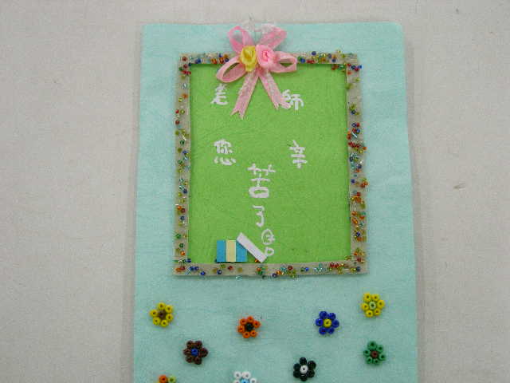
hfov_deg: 45.8
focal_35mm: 41
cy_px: 192
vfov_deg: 35.1
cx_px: 255
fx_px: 604
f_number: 2.9
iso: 400
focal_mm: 8.5
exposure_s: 1/63.3
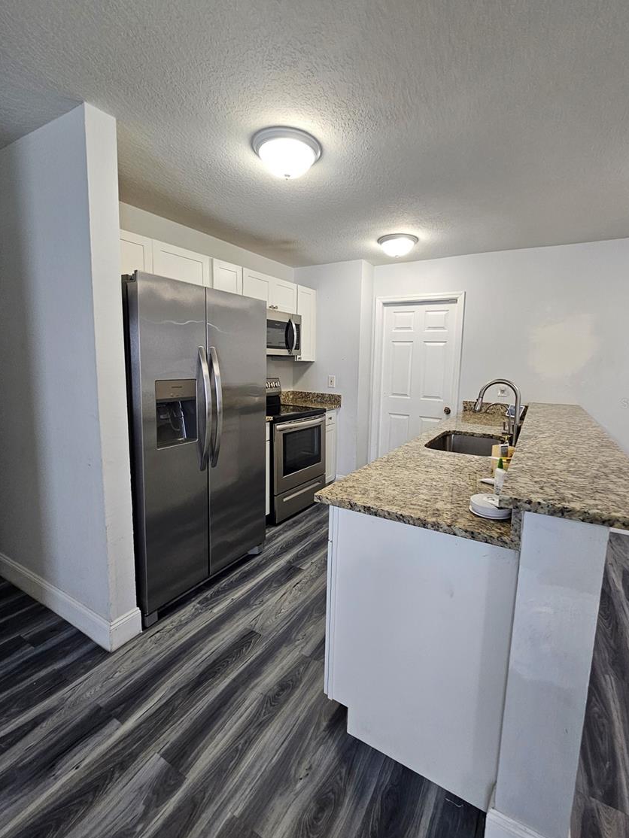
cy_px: 403
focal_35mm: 14
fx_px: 339
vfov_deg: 102.0
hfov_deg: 85.6
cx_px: 336
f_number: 2.2
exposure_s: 1/60
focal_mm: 2.2
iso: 200
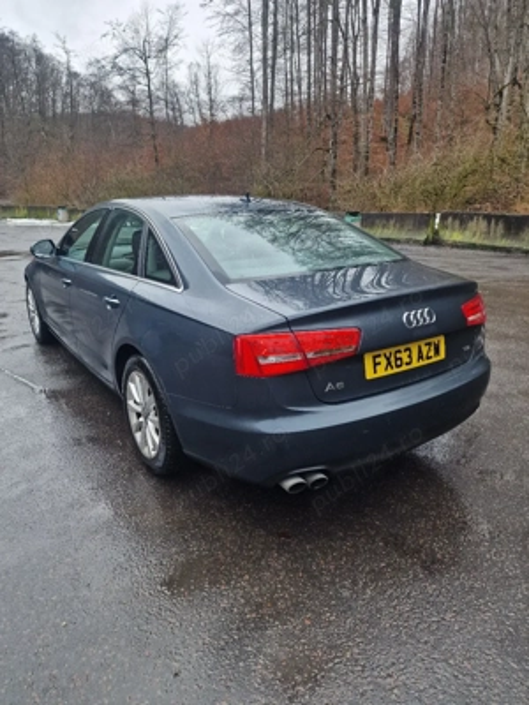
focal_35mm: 23
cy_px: 352
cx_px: 264
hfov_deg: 58.9
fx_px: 469
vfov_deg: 73.9
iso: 50
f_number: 1.8
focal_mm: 6.4
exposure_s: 1/192
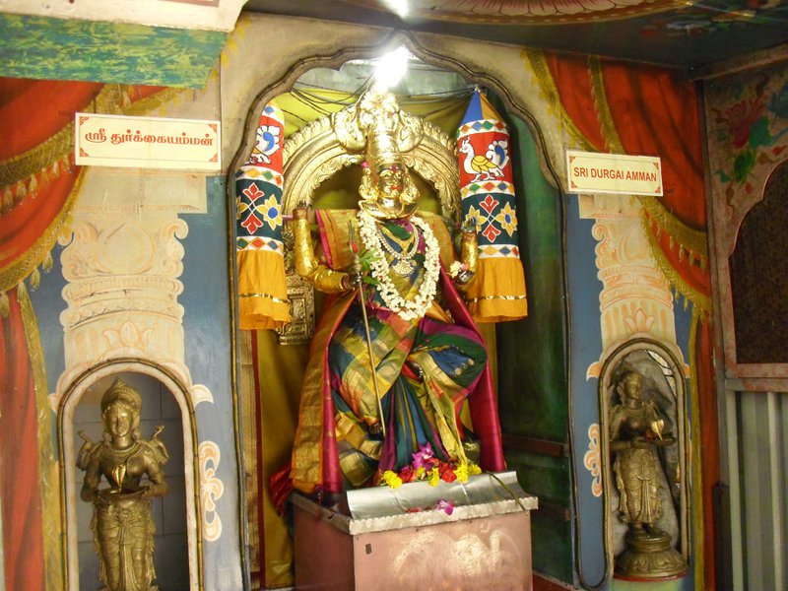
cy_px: 296
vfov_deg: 37.7
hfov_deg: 49.0
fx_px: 865
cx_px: 394
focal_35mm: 38
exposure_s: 1/100
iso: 400
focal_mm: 6.2
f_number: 2.8
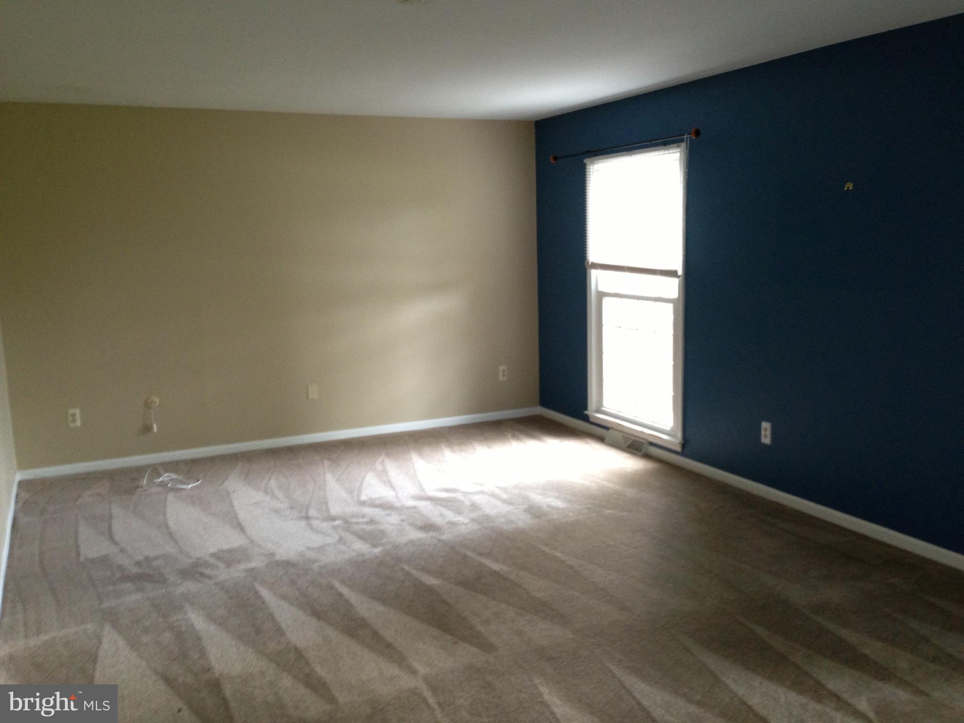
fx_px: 919
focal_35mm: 33
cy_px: 362
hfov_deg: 55.4
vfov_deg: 42.9
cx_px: 482
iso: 200
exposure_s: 1/20
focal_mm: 4.13
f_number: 2.4
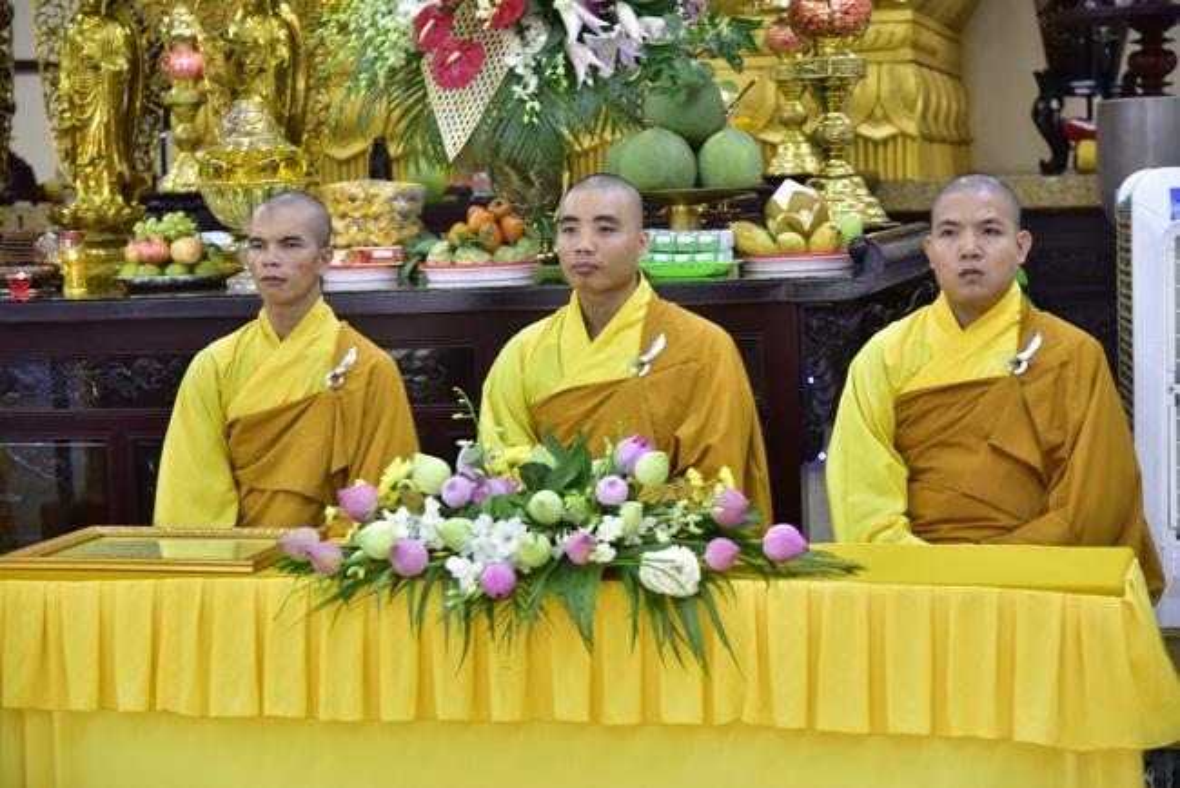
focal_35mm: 75
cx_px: 590
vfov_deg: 18.2
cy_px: 394
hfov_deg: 27.0
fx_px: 2459
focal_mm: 75
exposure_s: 1/30
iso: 1250
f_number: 4
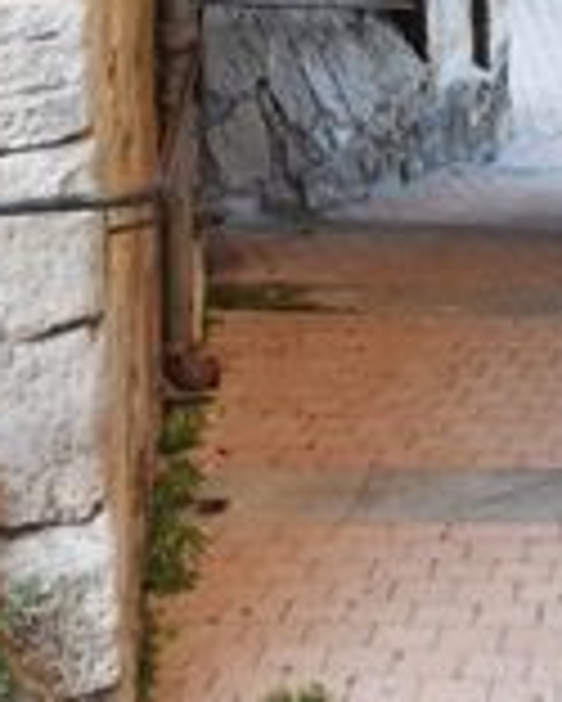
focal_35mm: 101
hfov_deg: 14.5
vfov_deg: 15.4
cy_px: -675
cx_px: 771
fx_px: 2098
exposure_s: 1/60
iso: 400
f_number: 4
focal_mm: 16
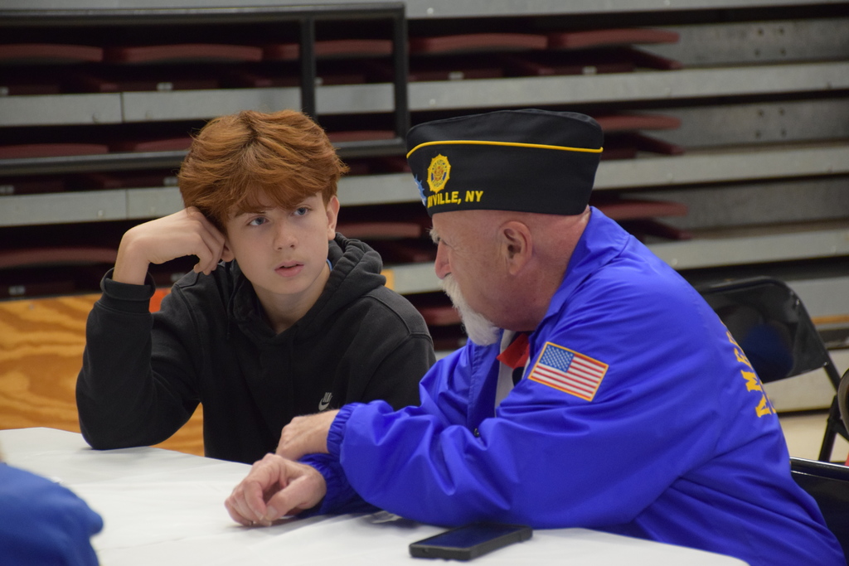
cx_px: 424
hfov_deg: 12.2
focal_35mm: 168
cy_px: 283
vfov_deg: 8.2
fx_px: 3962
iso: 2500
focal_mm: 112
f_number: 5.6
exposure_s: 1/60
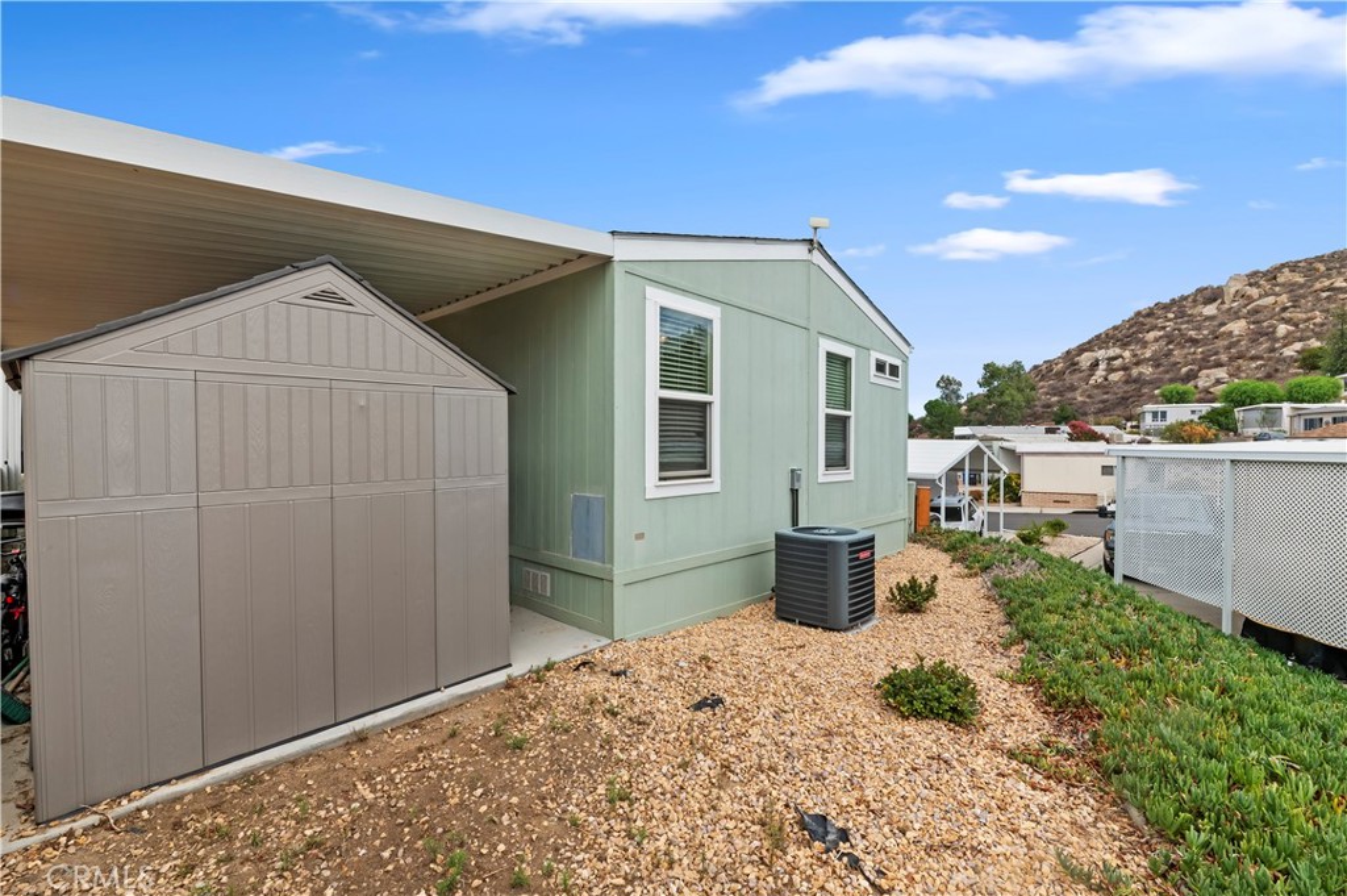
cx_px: 674
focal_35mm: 14
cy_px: 448
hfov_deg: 104.3
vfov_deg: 81.1
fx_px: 523
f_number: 22
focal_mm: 14
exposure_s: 1/100
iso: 500
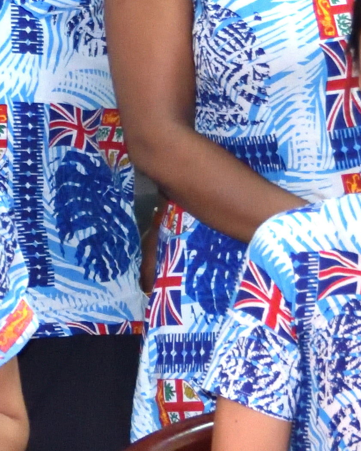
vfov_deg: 6.0
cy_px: 280
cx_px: -215
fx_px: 4273
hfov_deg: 4.8
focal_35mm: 320
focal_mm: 40
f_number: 4.5
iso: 1600
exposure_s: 1/200
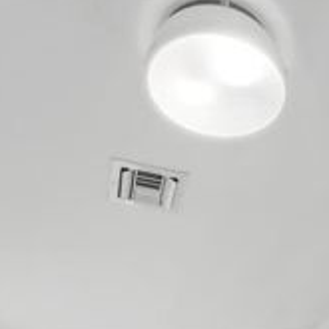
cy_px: 517
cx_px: 298
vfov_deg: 23.9
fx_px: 570
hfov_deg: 30.7
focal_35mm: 53
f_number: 11
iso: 320
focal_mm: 7
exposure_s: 1/1.67
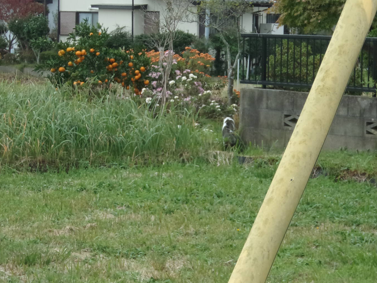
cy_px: 134
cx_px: 223
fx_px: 1775
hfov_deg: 12.1
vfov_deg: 9.1
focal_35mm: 163
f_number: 6.6
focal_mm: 19.6
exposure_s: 1/60
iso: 151
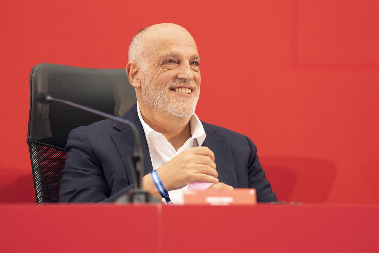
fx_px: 2106
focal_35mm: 200
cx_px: 190
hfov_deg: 10.3
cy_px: 126
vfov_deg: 6.9
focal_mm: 200
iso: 800
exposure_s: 1/400
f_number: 3.2
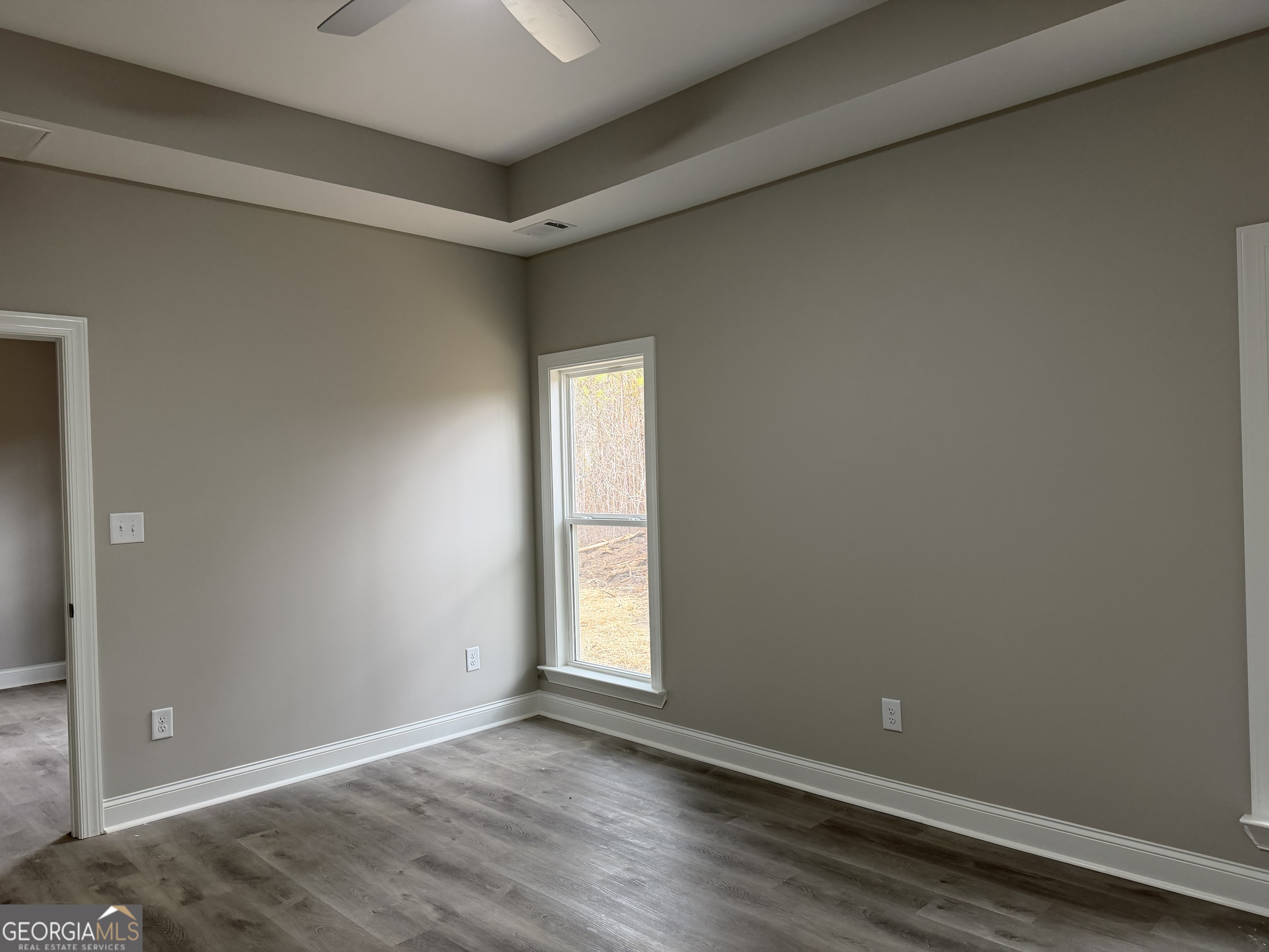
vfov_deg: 56.8
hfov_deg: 71.6
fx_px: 880
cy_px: 476
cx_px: 634
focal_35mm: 24
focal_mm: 6.76
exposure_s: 1/60
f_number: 1.78
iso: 200
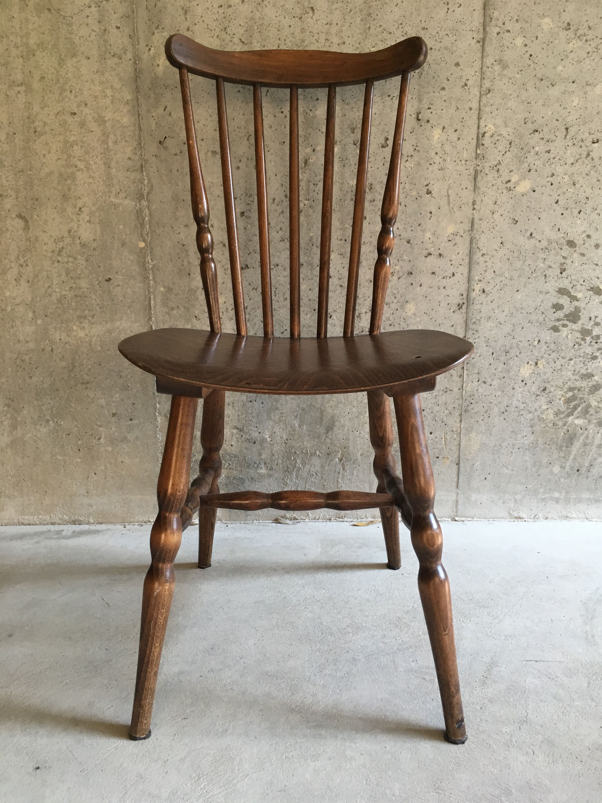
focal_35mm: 29
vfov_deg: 61.7
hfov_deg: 48.2
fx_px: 672
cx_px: 301
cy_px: 402
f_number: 2.2
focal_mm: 4.15
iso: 125
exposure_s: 1/33
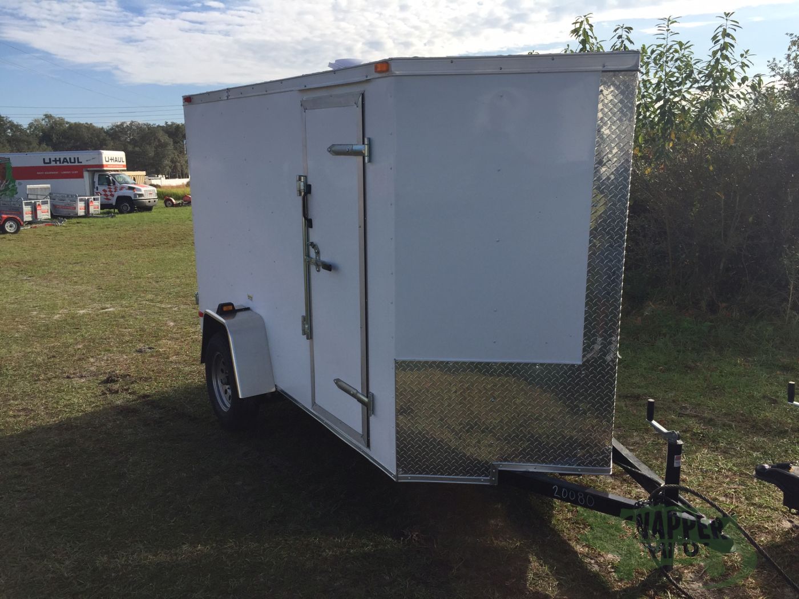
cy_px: 300
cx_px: 400
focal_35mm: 29
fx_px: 669
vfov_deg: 48.2
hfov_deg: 61.7
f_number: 2.2
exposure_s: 1/1647
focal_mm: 4.15
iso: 32
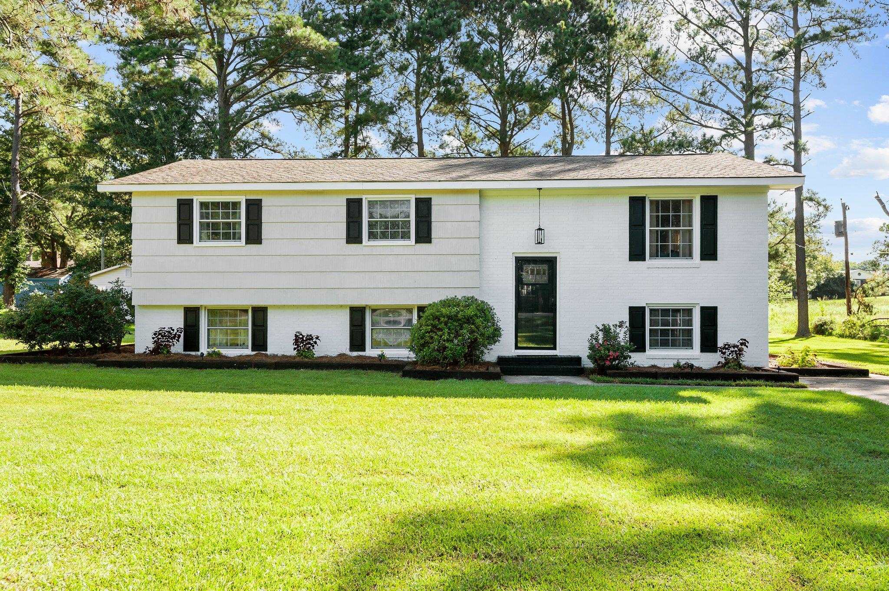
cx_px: 444
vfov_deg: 49.5
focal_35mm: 26
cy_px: 296
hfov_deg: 69.4
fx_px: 642
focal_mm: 26
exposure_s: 1/200
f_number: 7.1
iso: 400
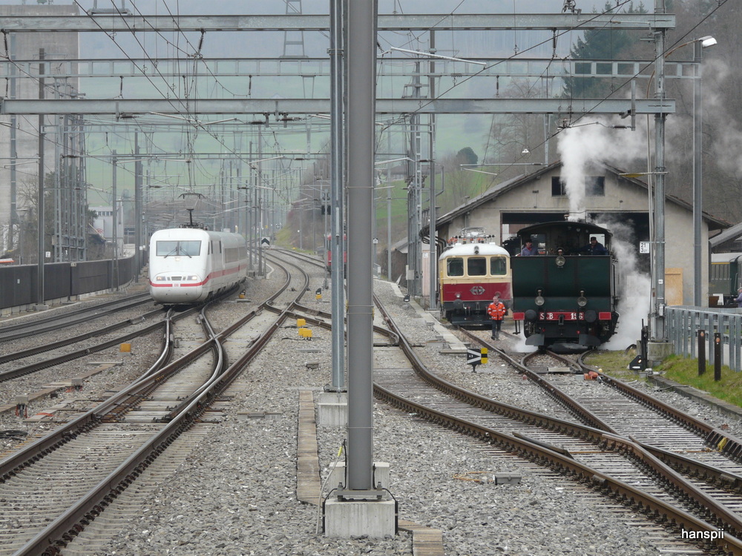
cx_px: 371
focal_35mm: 151
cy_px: 278
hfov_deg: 13.1
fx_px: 3237
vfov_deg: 9.8
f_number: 4
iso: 100
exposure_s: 1/200
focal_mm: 24.7
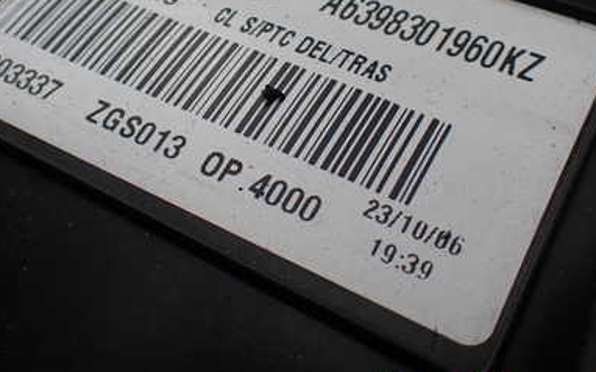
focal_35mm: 50
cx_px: 262
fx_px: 811
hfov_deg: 40.3
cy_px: 59
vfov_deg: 25.2
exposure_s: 1/500
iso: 100
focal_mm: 5.4
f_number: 3.2
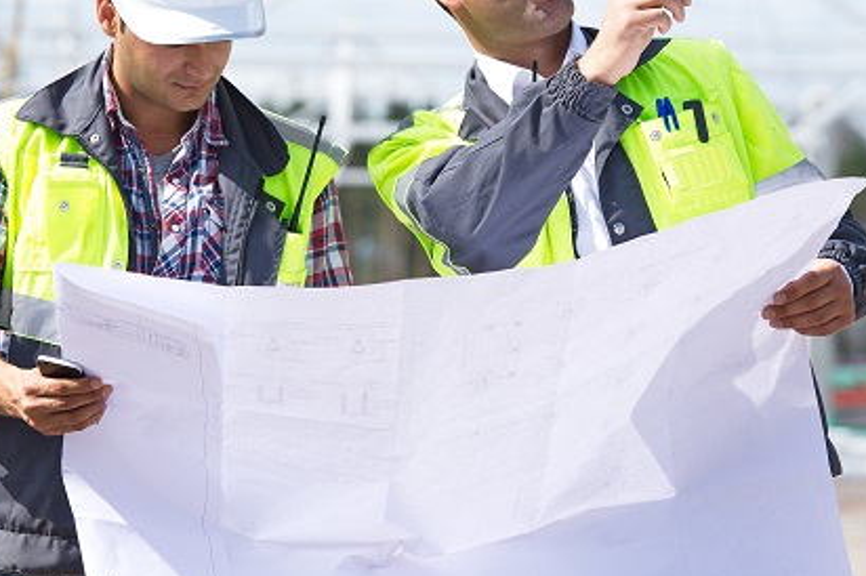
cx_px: 405
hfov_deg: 9.2
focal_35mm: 225
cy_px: 176
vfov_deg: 6.1
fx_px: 5408
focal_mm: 145
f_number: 5.6
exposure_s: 1/500
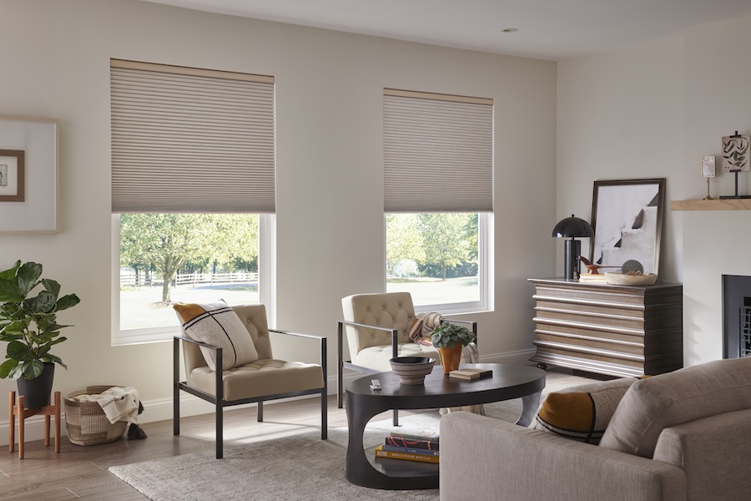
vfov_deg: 30.5
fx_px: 918
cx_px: 376
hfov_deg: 44.5
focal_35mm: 44
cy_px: 250
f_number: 8
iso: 200
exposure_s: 4
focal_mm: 44
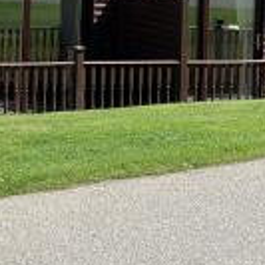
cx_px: -50
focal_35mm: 111
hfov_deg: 15.2
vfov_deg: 14.9
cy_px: -92
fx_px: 961
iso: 25
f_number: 1.8
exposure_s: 1/1916
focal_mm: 4.25
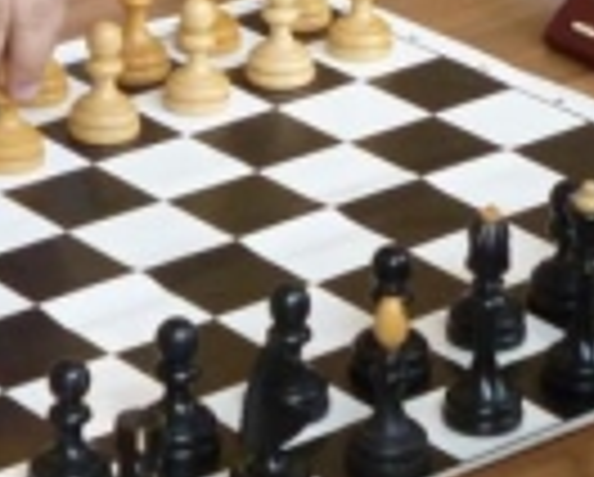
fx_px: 3750
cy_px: -194
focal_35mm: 213
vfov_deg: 7.2
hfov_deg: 9.1
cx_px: 369
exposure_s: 1/80
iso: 320
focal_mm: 8.6
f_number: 4
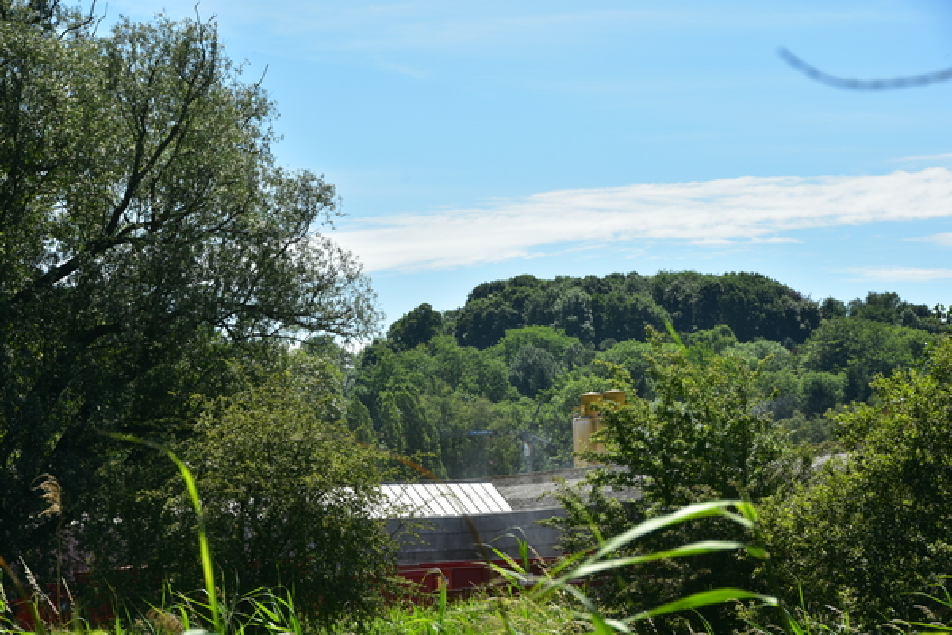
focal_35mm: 142
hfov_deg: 14.4
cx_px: 476
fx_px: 3768
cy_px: 318
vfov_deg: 9.6
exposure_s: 1/125
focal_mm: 95
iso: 100
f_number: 11
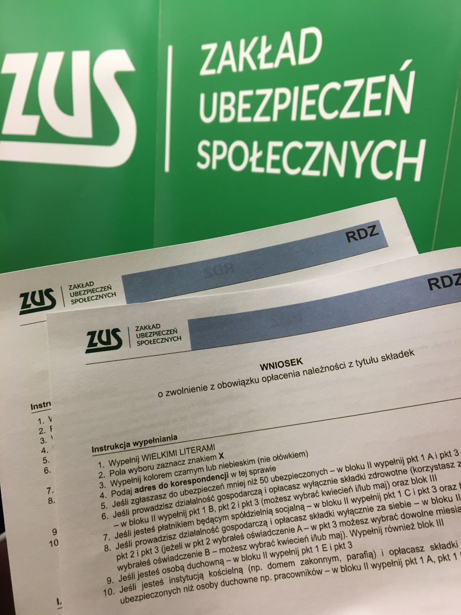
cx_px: 230
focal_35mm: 29
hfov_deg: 48.2
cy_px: 308
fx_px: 515
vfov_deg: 61.7
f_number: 2.2
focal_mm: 4.15
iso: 64
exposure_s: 1/33
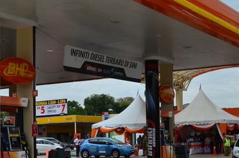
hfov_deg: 27.0
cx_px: 126
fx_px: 497
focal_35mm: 75
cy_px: 93
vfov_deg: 18.1
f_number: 16
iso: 800
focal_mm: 22
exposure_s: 1/1000
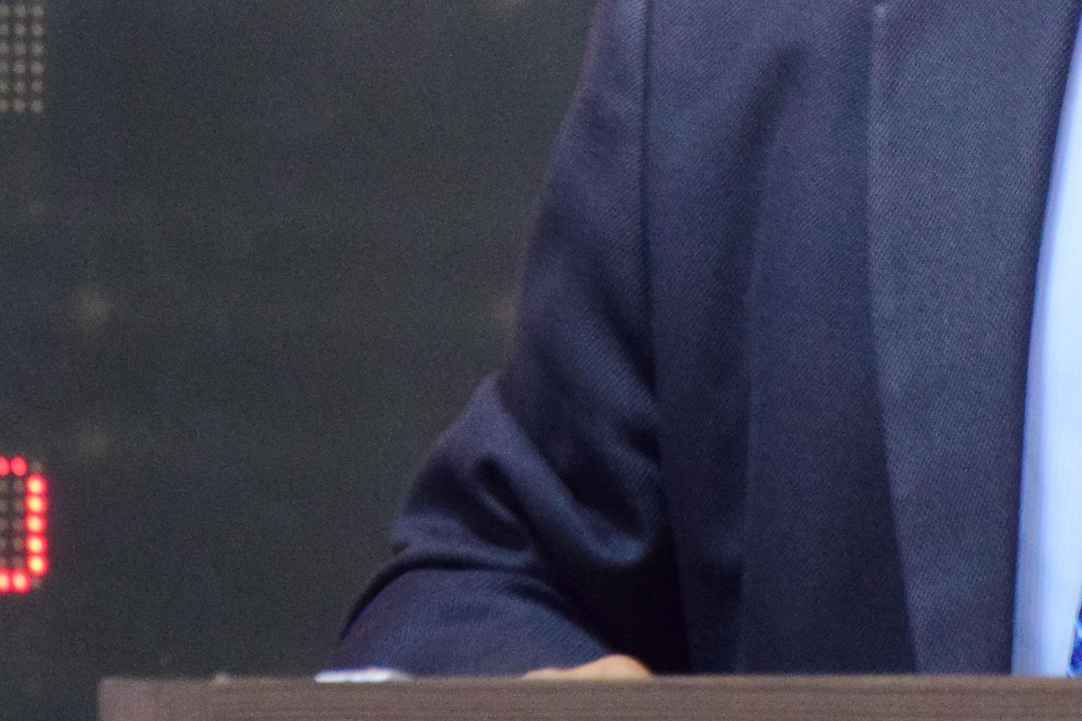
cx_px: 877
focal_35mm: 503
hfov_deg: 4.1
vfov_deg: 2.7
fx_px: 15115
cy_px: -235
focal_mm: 92
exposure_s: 1/60
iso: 2000
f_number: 6.3
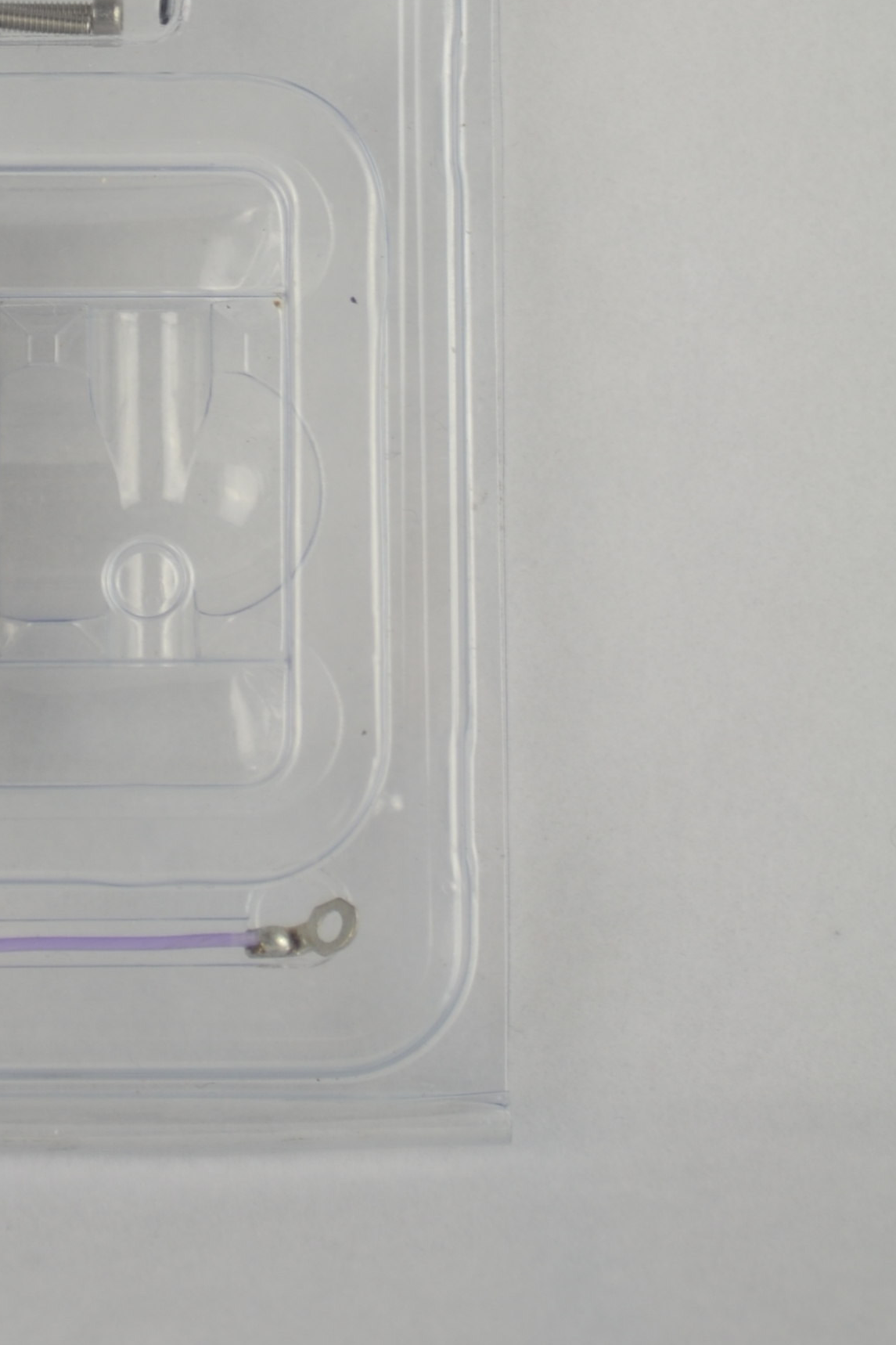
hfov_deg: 8.2
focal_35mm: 166
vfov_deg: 12.3
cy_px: 301
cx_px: 46
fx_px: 6198
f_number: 5.6
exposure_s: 1/25
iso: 100
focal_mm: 55
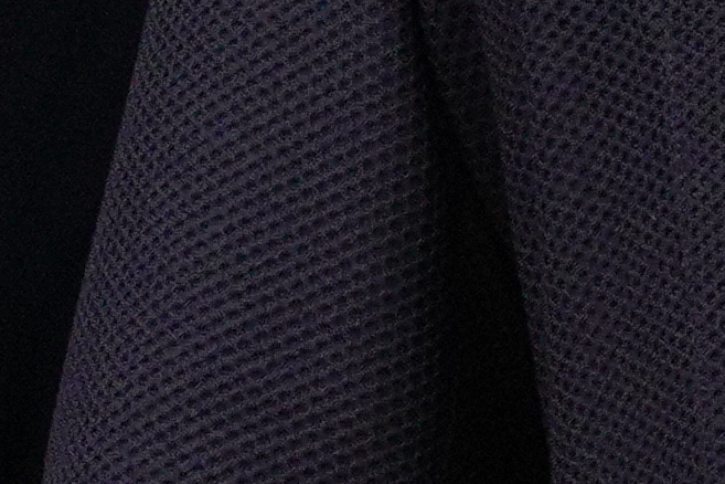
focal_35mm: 2360
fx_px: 47524
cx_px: 1427
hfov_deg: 0.9
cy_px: -901
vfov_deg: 0.6
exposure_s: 1/2000
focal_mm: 200
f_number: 5.6
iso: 800
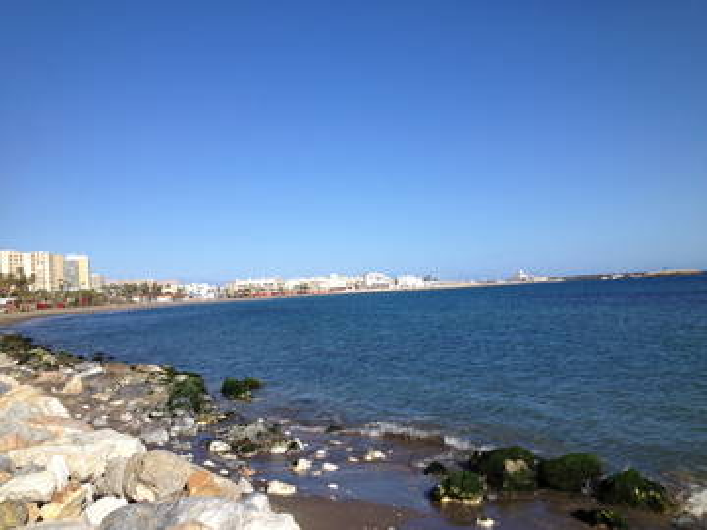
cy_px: 265
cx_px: 354
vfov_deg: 40.7
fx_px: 715
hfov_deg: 52.6
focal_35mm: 35
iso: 50
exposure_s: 1/2404
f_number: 2.4
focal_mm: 4.28
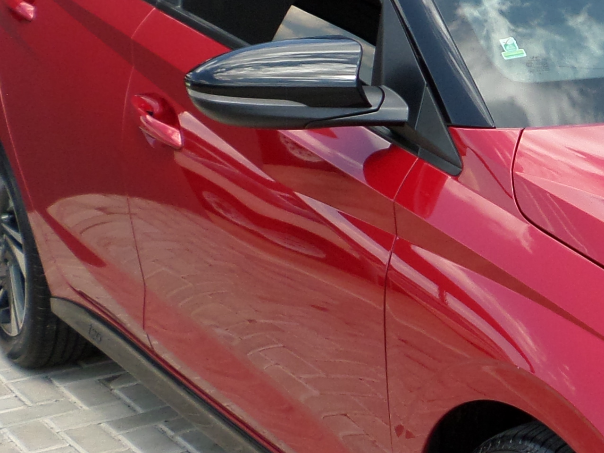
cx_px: 725
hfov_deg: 20.4
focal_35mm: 90
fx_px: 1570
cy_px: 196
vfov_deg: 16.4
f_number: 2.5
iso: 80
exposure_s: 1/500
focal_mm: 4.5
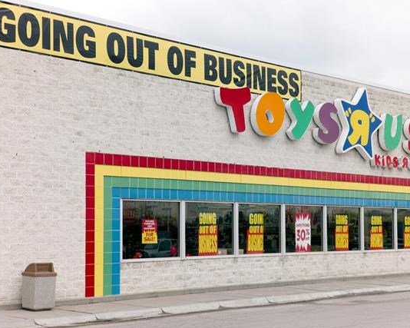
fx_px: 291
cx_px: 230
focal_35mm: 24
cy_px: 166
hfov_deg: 70.0
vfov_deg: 58.8
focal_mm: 21
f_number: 8
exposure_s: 1/125
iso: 200
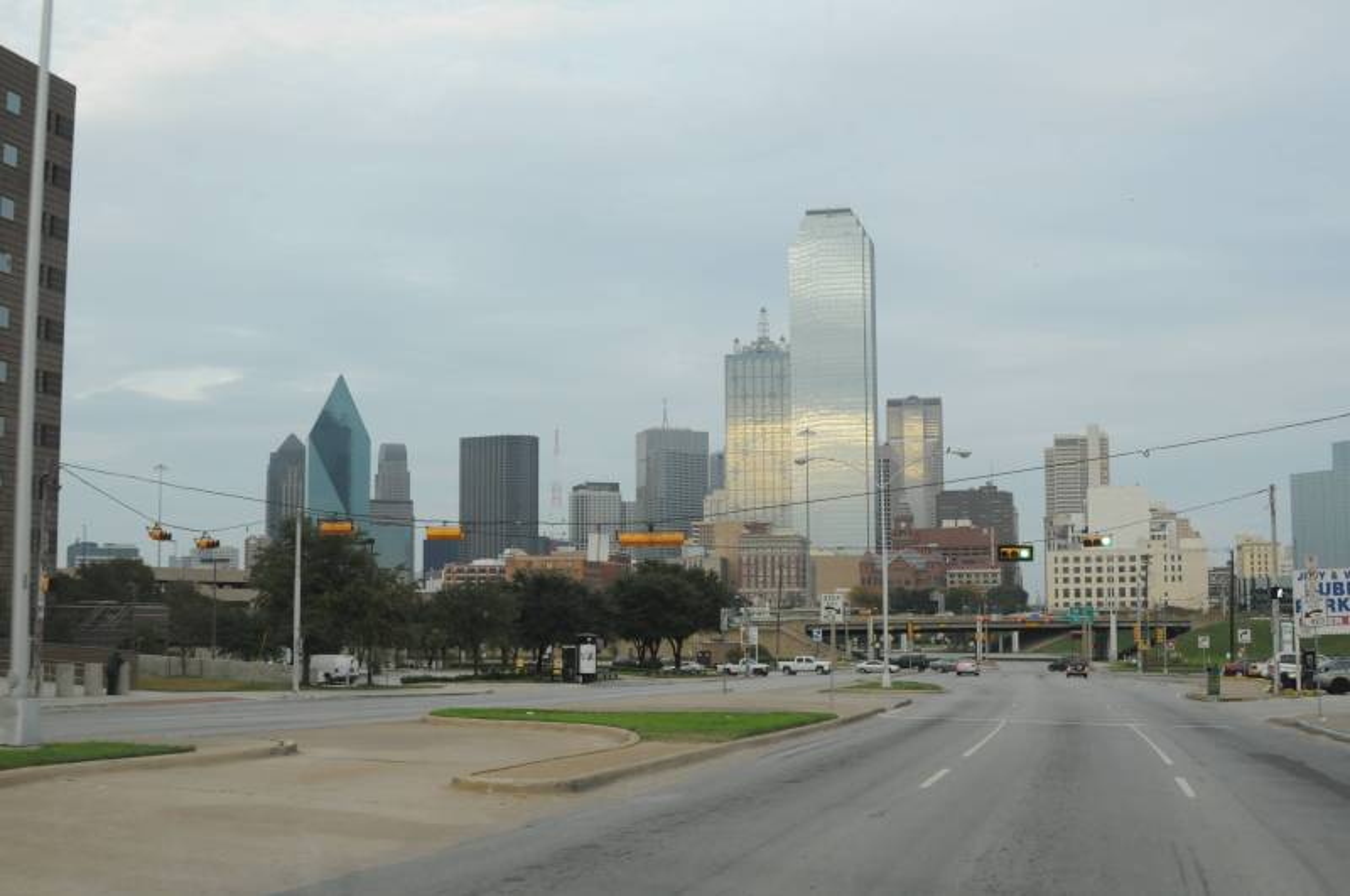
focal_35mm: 42
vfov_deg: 31.8
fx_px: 1573
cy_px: 448
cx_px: 675
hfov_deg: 46.5
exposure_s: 1/250
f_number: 8
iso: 800
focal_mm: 28
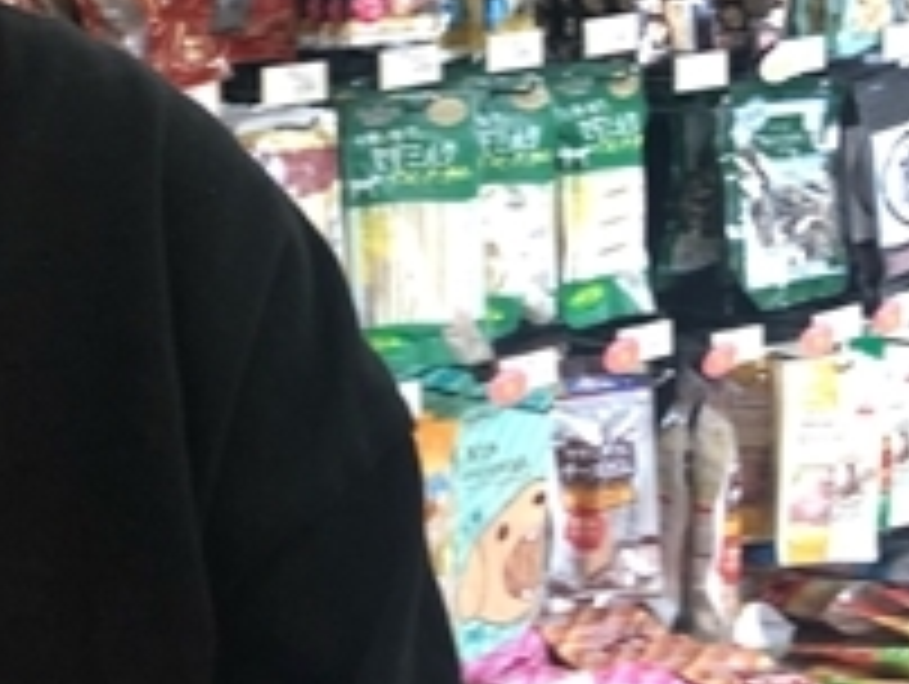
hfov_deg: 21.4
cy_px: 171
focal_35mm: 83
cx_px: -261
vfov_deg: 17.7
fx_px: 2182
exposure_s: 1/20
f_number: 1.8
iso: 40
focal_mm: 3.99
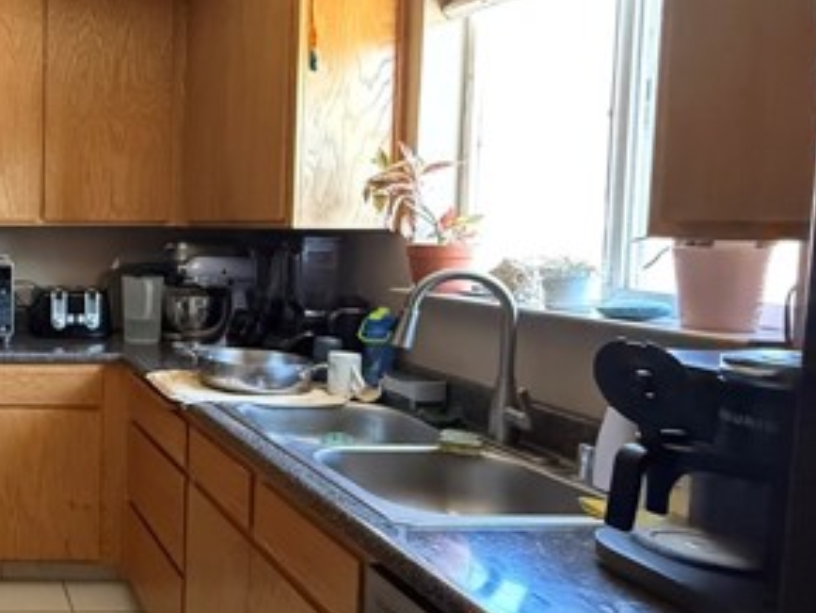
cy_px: 263
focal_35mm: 31
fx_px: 731
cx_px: -51
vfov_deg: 45.3
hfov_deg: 45.9
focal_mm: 2.22
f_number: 2.2
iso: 1250
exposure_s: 1/60
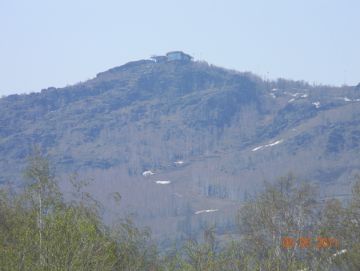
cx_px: 180
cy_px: 136
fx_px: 3486
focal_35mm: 335
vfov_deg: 4.4
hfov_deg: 5.9
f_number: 5.4
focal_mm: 60.7
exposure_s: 1/434
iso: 80
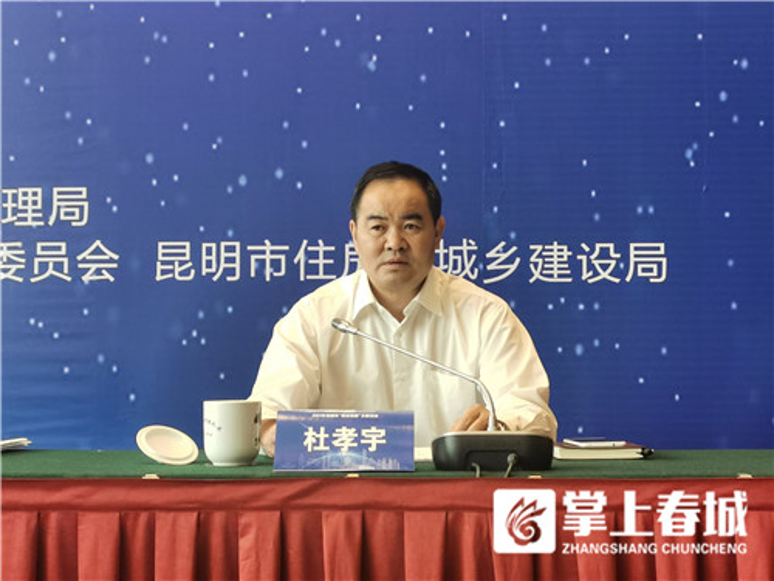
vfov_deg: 24.8
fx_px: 1319
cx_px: 387
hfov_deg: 32.7
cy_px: 290
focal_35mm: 59
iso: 100
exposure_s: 1/100
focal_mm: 5.56
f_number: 1.6
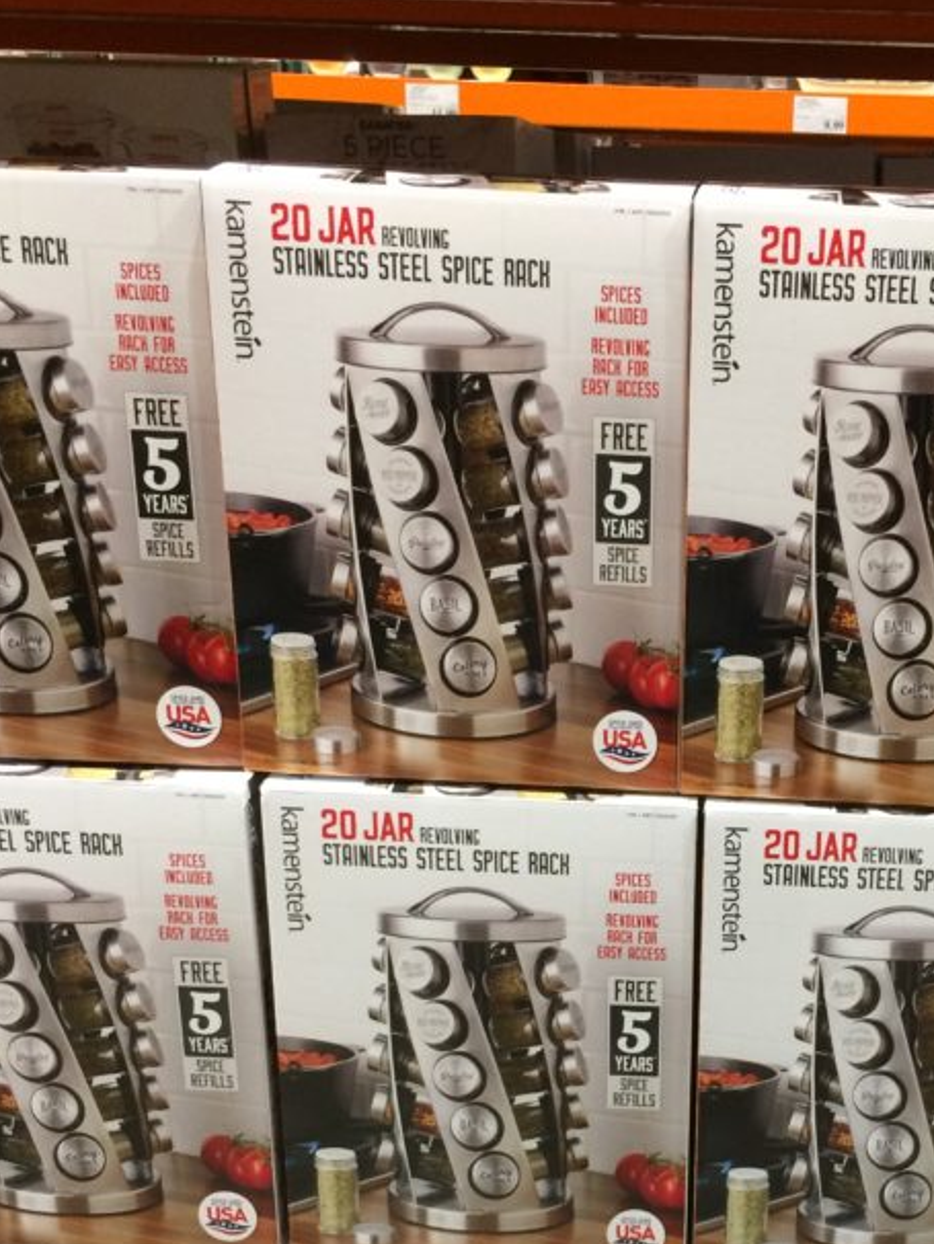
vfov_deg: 38.1
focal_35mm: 49
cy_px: 895
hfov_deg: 29.0
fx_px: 1762
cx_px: 747
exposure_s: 1/33
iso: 200
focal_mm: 4.15
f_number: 2.2
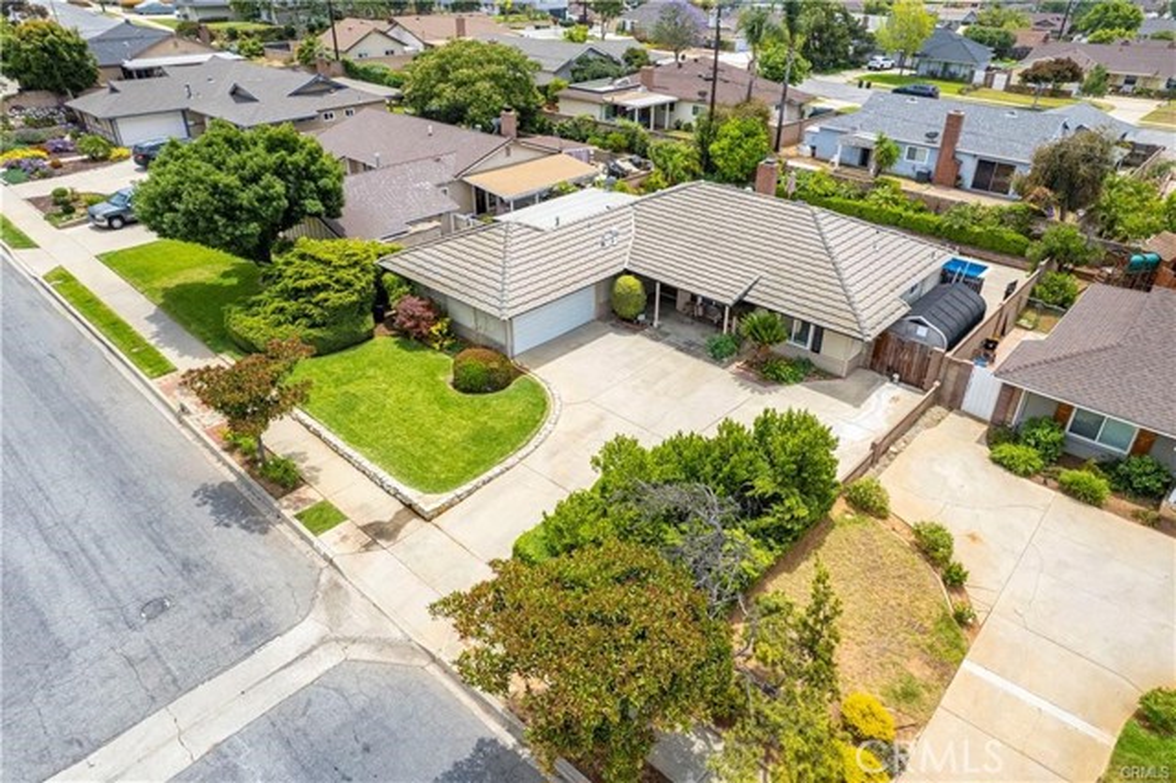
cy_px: 392
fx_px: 718
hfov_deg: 78.6
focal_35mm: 22
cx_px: 588
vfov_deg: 57.2
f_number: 2.8
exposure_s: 1/1600
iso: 110
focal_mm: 8.38
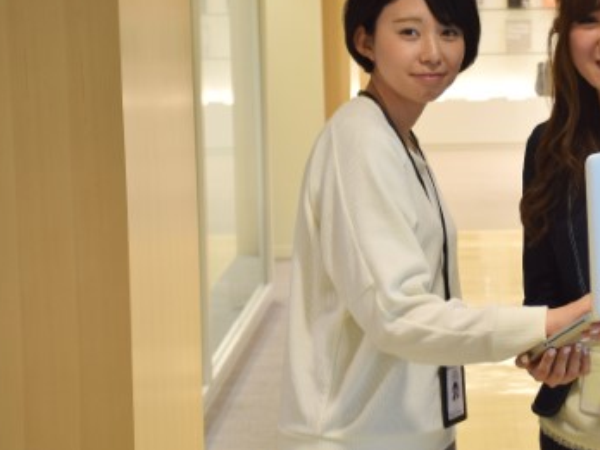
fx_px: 1751
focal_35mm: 101
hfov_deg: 19.3
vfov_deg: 14.6
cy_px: 155
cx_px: 443
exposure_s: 1/8
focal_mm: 38
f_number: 5
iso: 100
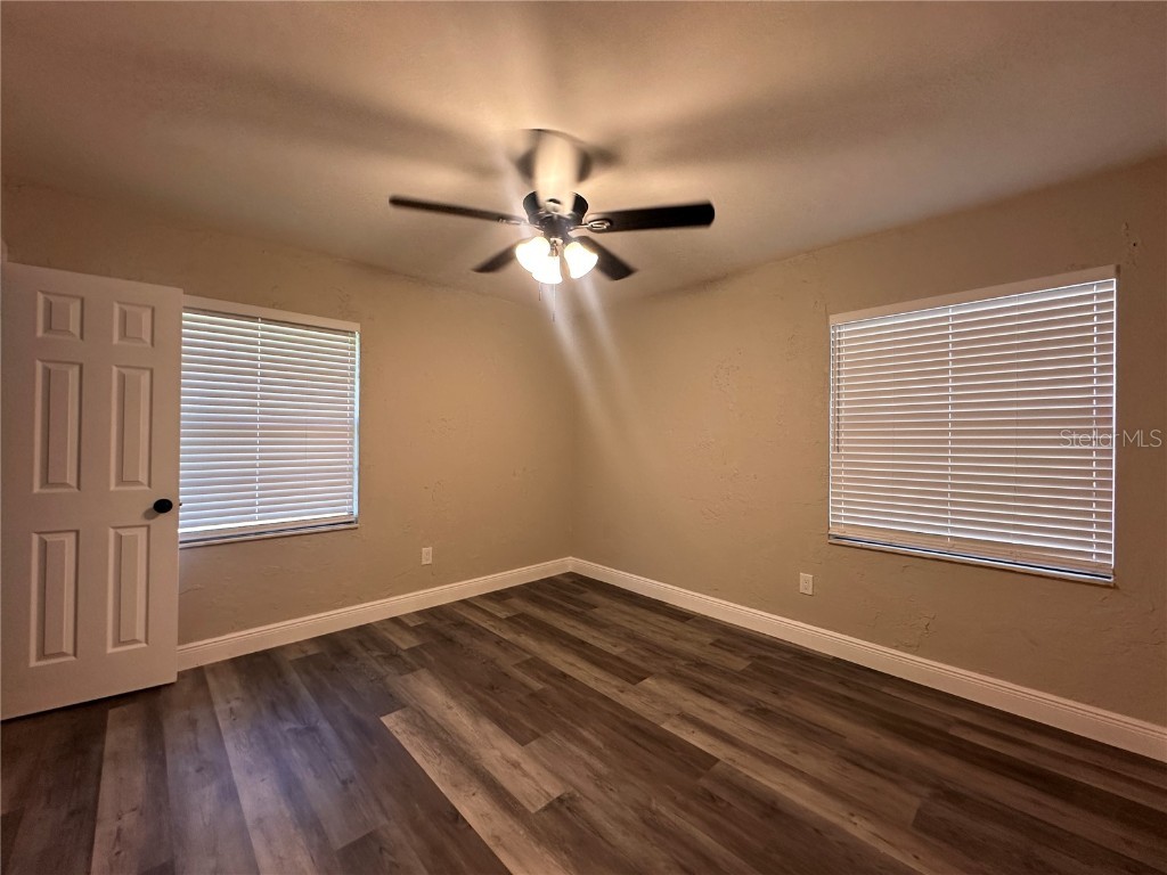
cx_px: 584
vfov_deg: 85.7
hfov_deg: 102.1
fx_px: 472
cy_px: 438
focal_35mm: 14
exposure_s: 1/60
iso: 200
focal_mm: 2.22
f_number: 2.2
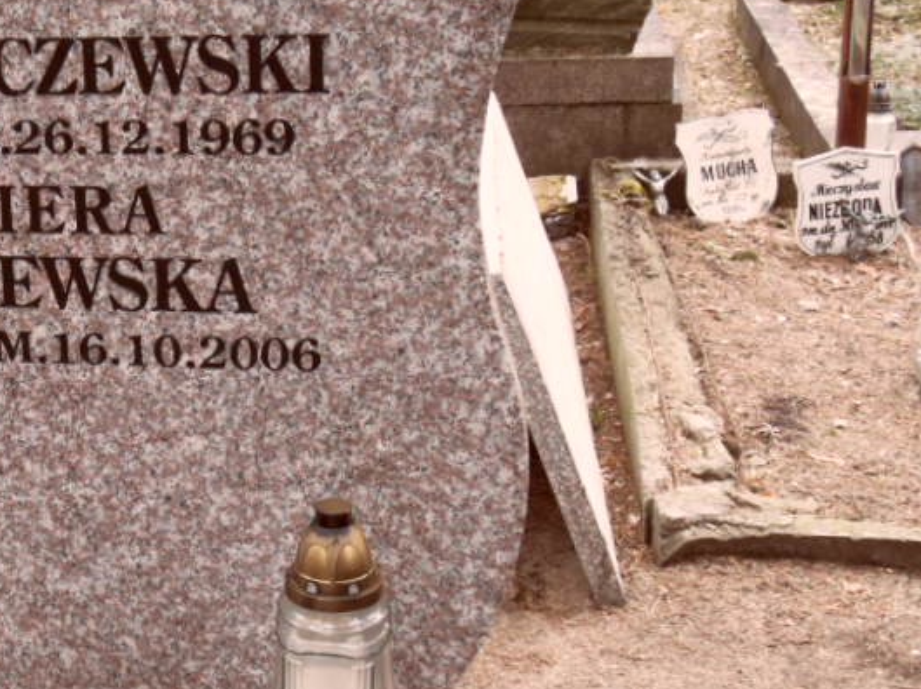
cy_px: 367
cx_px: 59
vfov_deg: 23.6
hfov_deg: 29.7
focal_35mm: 62
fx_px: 1648
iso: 160
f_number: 3.4
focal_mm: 5.3
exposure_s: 1/30
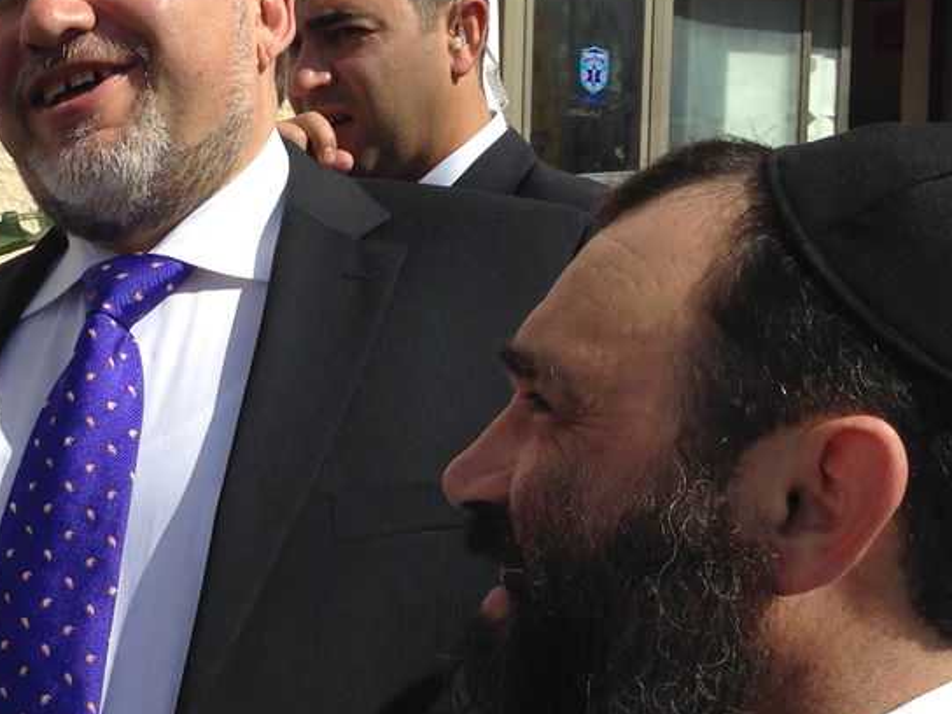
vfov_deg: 17.2
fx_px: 2338
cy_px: 584
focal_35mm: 85
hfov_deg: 22.3
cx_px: 51
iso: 50
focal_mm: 4.12
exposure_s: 1/1869
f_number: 2.4
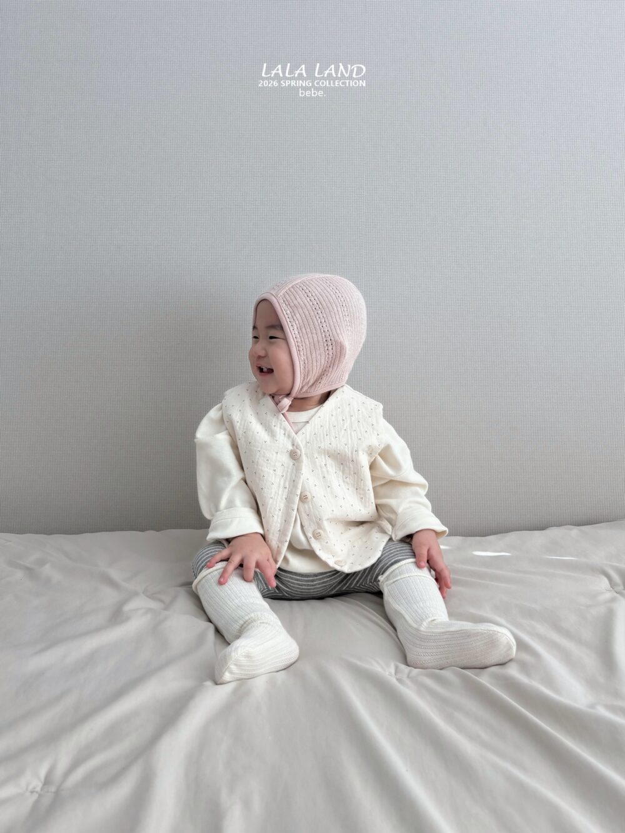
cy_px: 416
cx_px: 312
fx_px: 626
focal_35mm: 26
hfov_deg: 53.1
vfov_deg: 67.3
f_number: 1.6
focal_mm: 5.96
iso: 40
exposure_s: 1/121
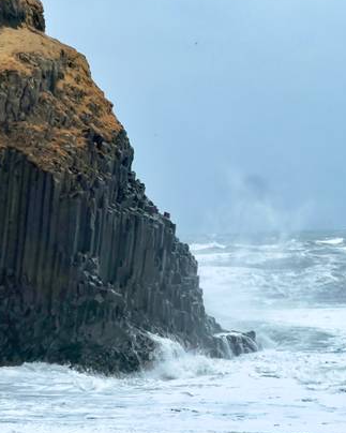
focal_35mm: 119
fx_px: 1524
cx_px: 111
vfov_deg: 16.2
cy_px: 190
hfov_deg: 12.9
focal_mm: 9
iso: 32
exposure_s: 1/99
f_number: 2.8
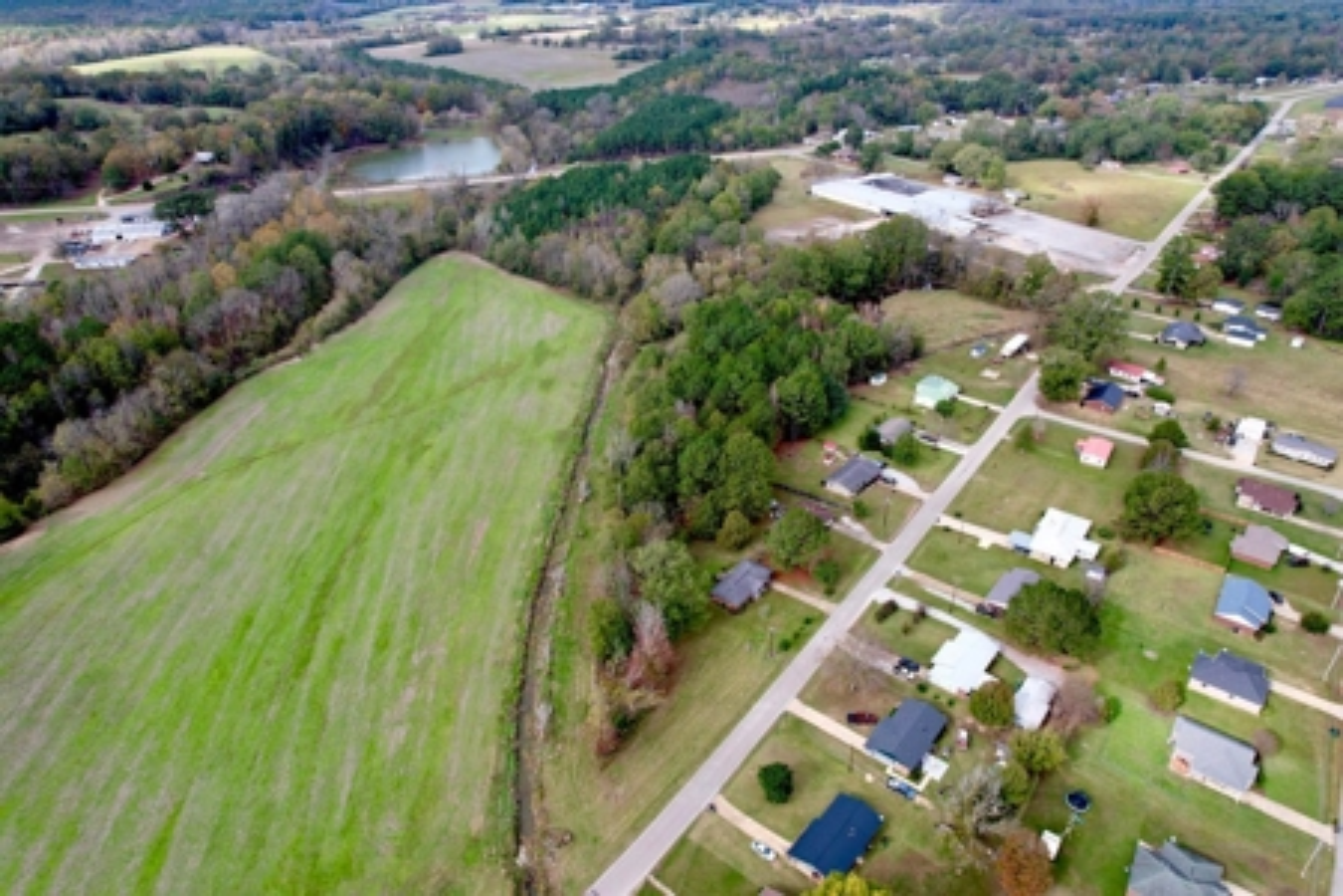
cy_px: 448
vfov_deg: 57.2
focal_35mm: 22
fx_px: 821
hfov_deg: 78.6
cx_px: 672
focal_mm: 8.38
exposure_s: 1/640
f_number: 2.8
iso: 100
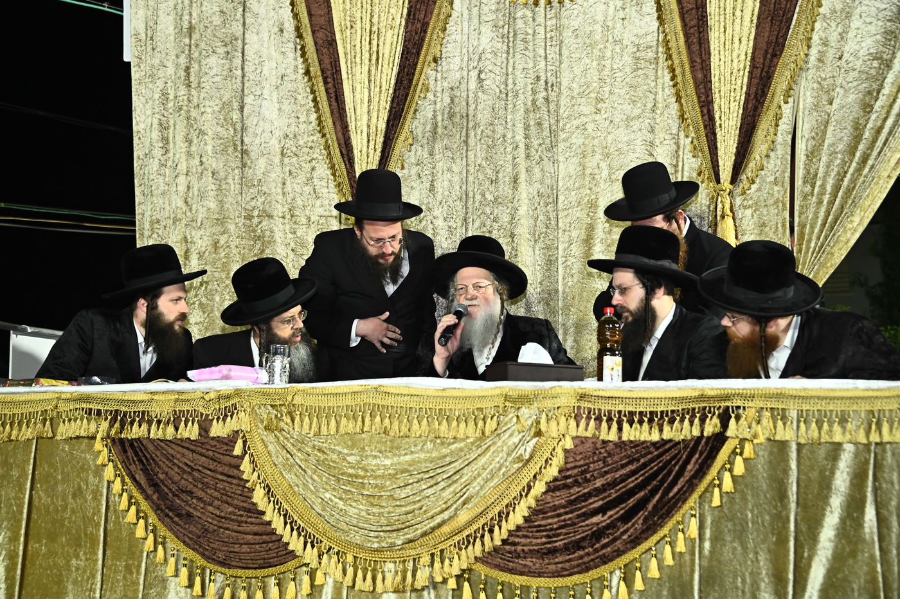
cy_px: 300
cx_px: 450
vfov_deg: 23.4
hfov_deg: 34.5
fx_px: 1449
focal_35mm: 58
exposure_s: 1/125
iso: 3200
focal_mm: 58
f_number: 5
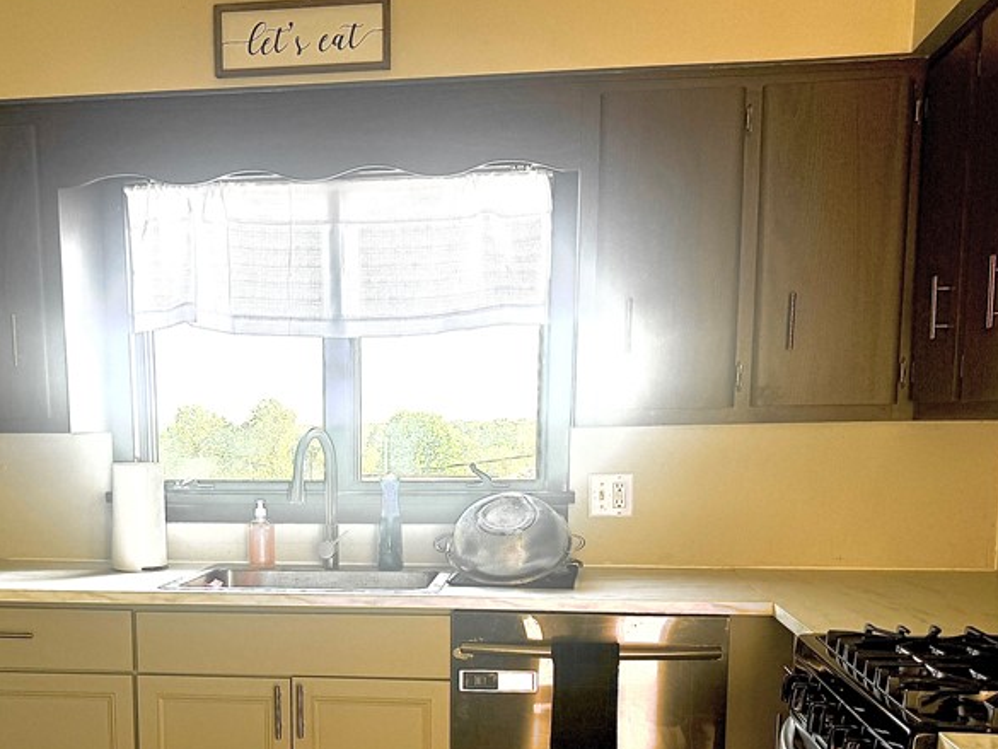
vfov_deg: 33.3
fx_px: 1211
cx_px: 353
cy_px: 609
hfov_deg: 44.3
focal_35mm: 42
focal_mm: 6.76
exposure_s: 1/252
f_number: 1.78
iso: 64
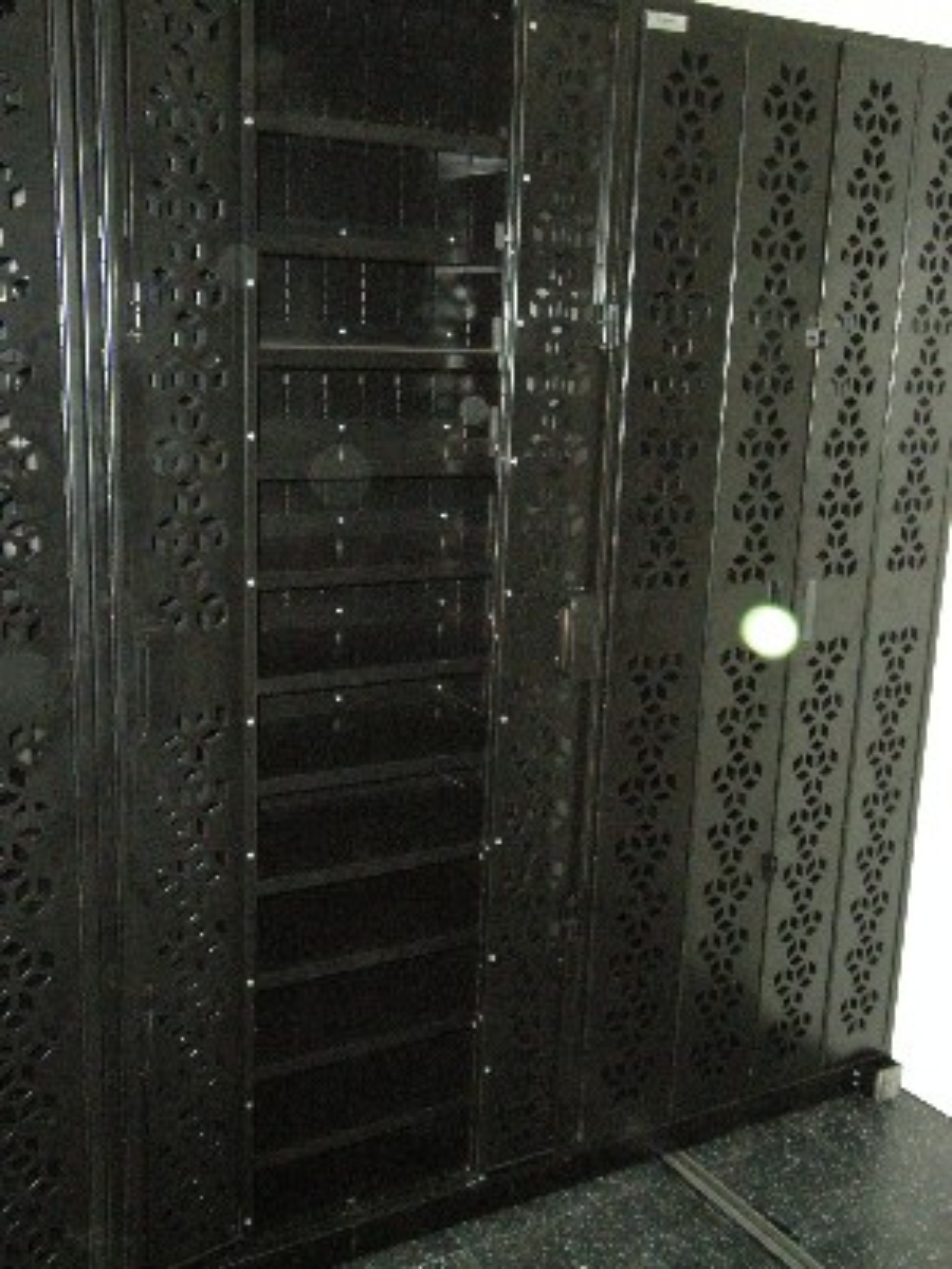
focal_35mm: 37
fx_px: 1357
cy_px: 634
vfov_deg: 50.1
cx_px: 476
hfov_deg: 38.7
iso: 1000
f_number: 2.8
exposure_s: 1/60
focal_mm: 7.9
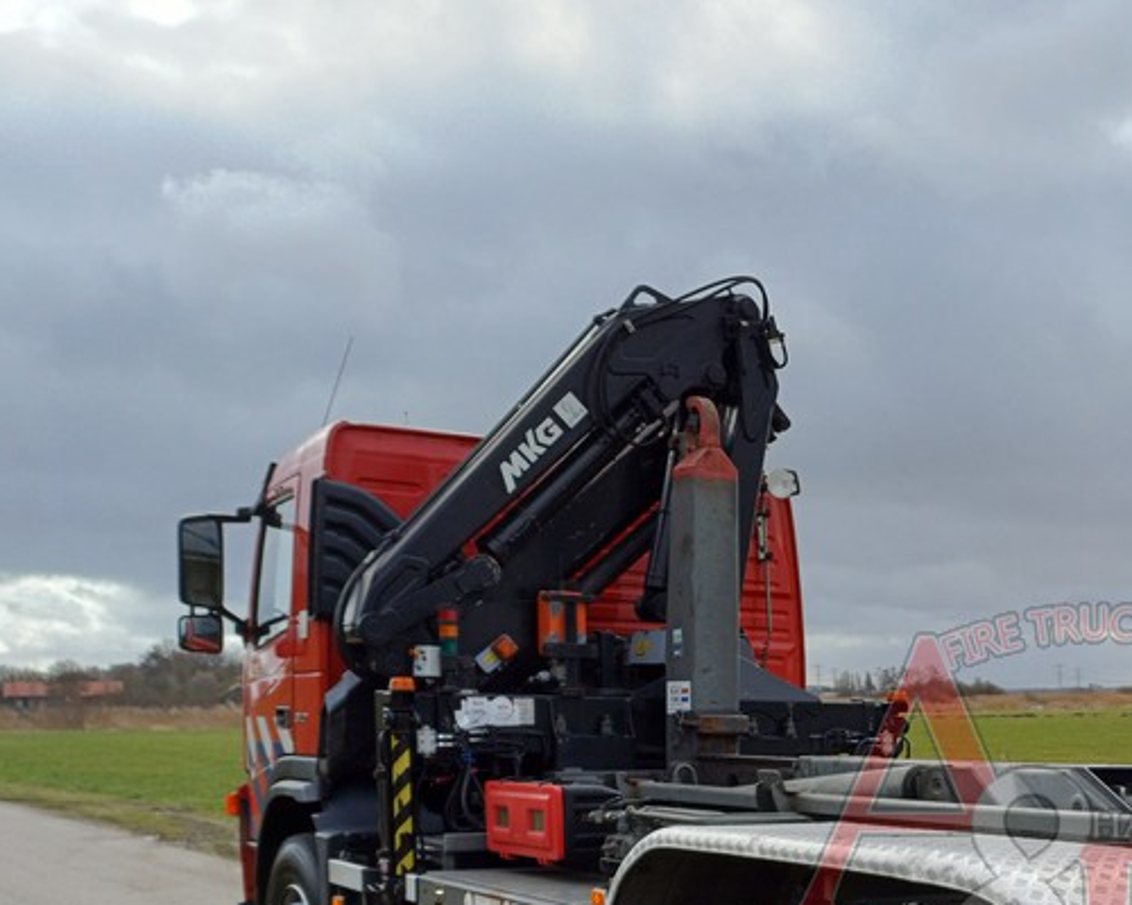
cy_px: 864
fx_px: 1675
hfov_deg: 34.6
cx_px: 1080
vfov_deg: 28.7
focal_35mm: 50
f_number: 1.8
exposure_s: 1/887
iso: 50
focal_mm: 4.65
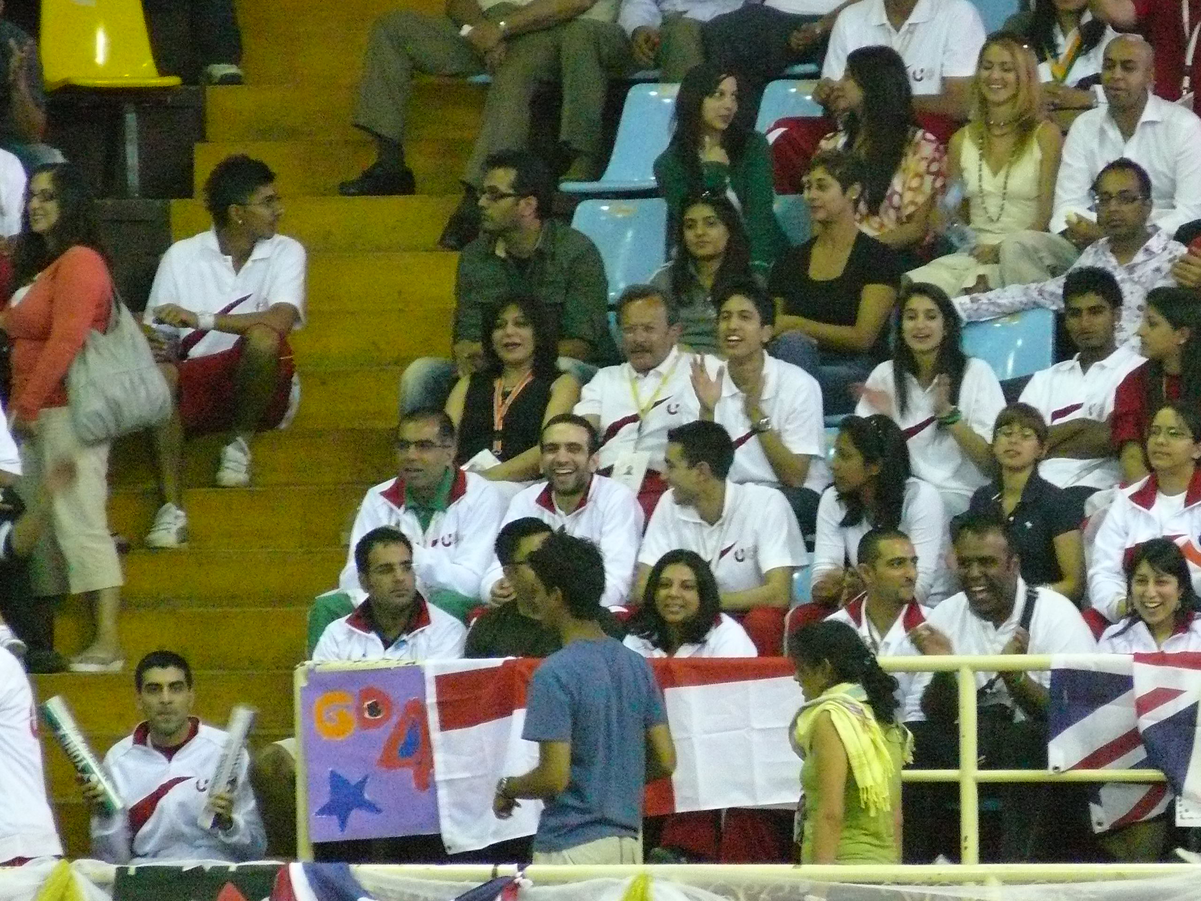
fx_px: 17660
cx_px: 600
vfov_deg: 2.9
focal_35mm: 509
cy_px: 450
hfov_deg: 3.9
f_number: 3.6
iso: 800
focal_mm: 75.5
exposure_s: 1/50
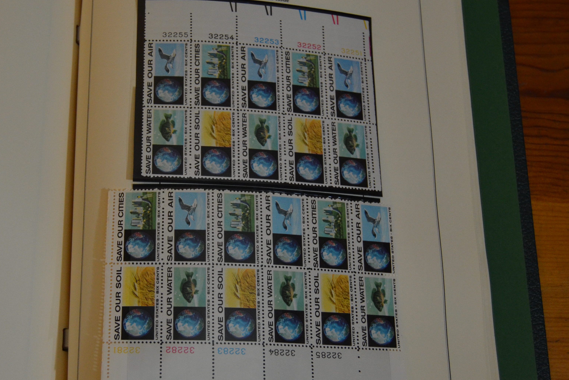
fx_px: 917
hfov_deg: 34.4
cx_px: 227
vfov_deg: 23.4
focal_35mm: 58
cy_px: 193
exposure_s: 1/60
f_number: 4
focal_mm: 26
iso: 900
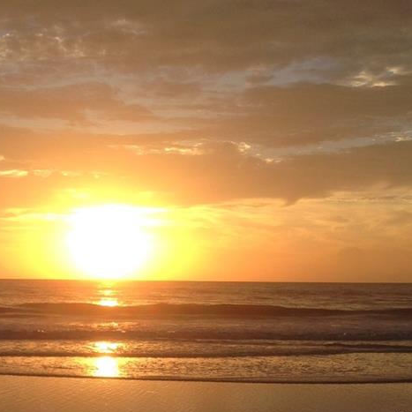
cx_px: 64
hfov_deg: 22.6
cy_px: 416
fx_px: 1010
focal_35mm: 75
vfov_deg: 22.2
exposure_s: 1/1178
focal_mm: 4.12
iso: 50
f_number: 2.4
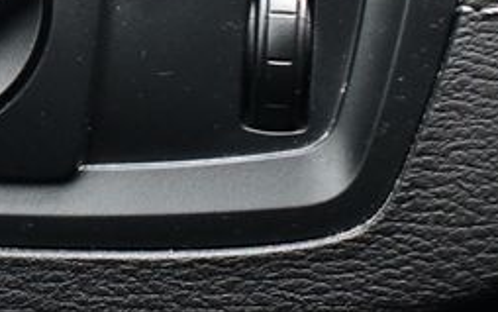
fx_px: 2403
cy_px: 14
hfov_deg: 11.6
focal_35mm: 177
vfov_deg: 7.4
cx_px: -100
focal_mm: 46
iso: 4500
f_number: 5.3
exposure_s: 1/60
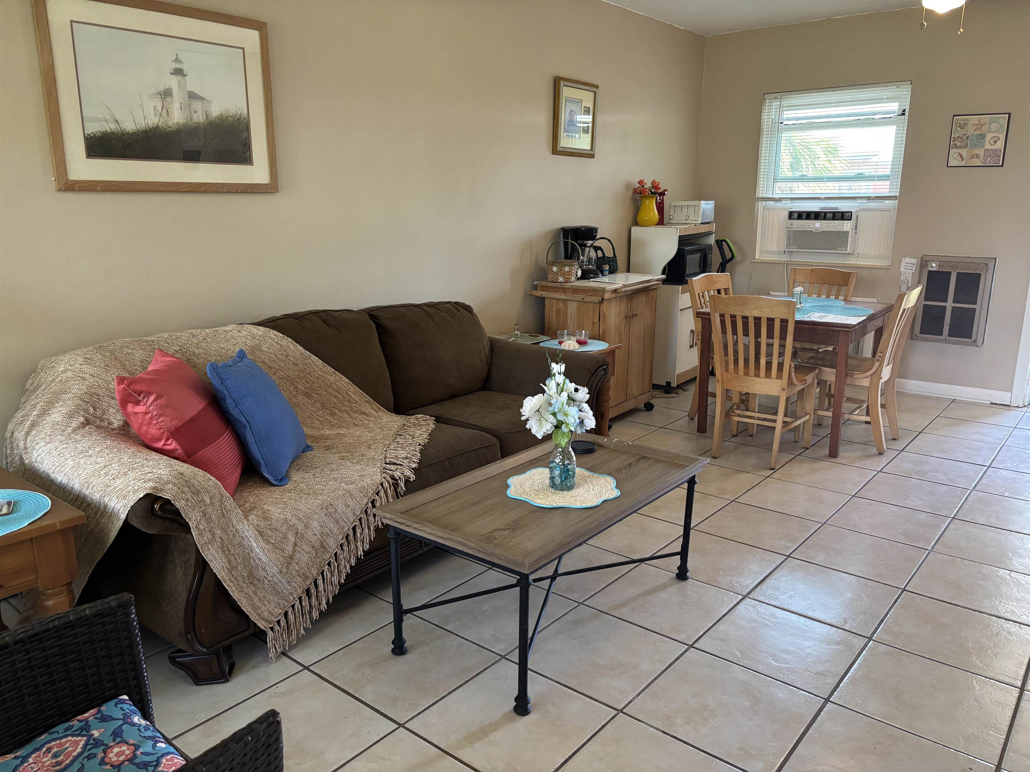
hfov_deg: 67.3
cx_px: 515
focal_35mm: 26
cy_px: 386
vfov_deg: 53.1
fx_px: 774
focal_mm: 5.96
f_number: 1.6
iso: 250
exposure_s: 1/60
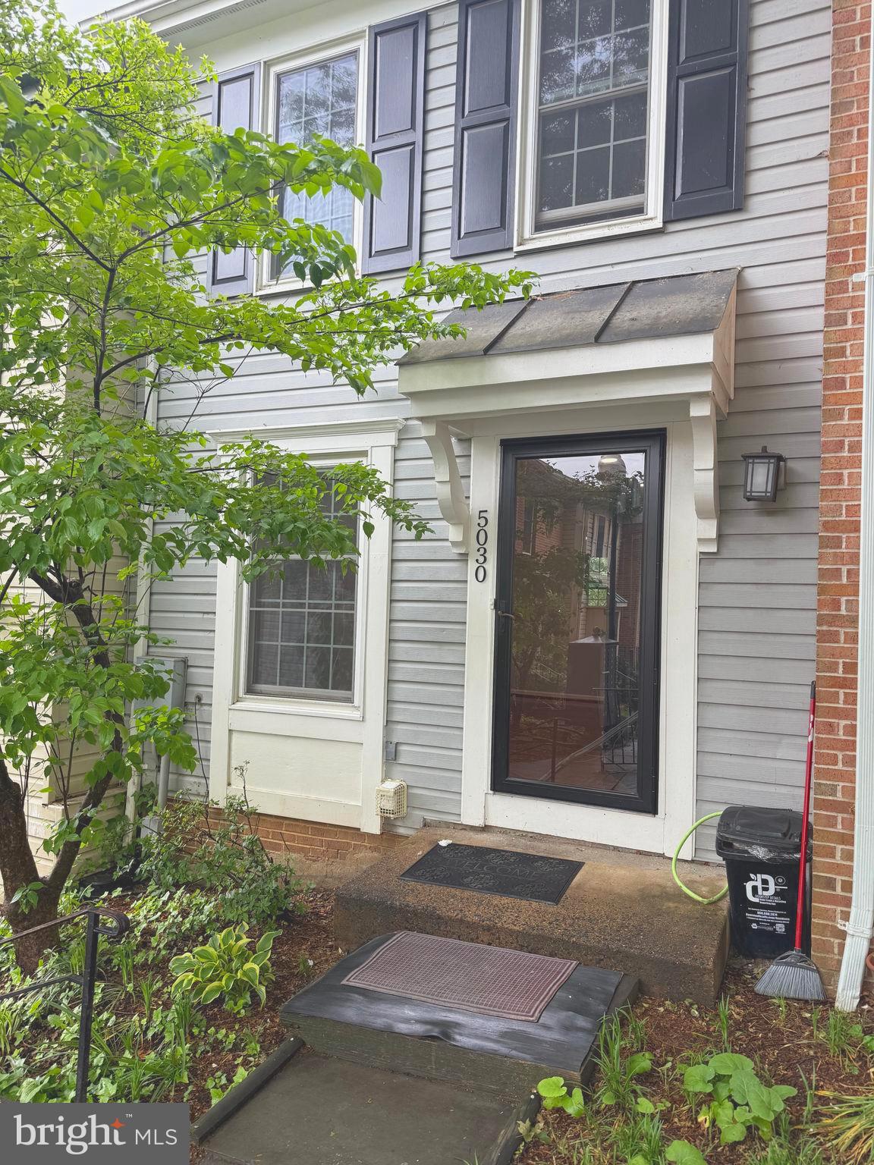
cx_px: 437
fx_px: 808
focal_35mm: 24
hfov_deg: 56.8
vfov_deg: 71.6
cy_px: 582
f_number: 1.78
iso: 80
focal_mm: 6.76
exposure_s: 1/395
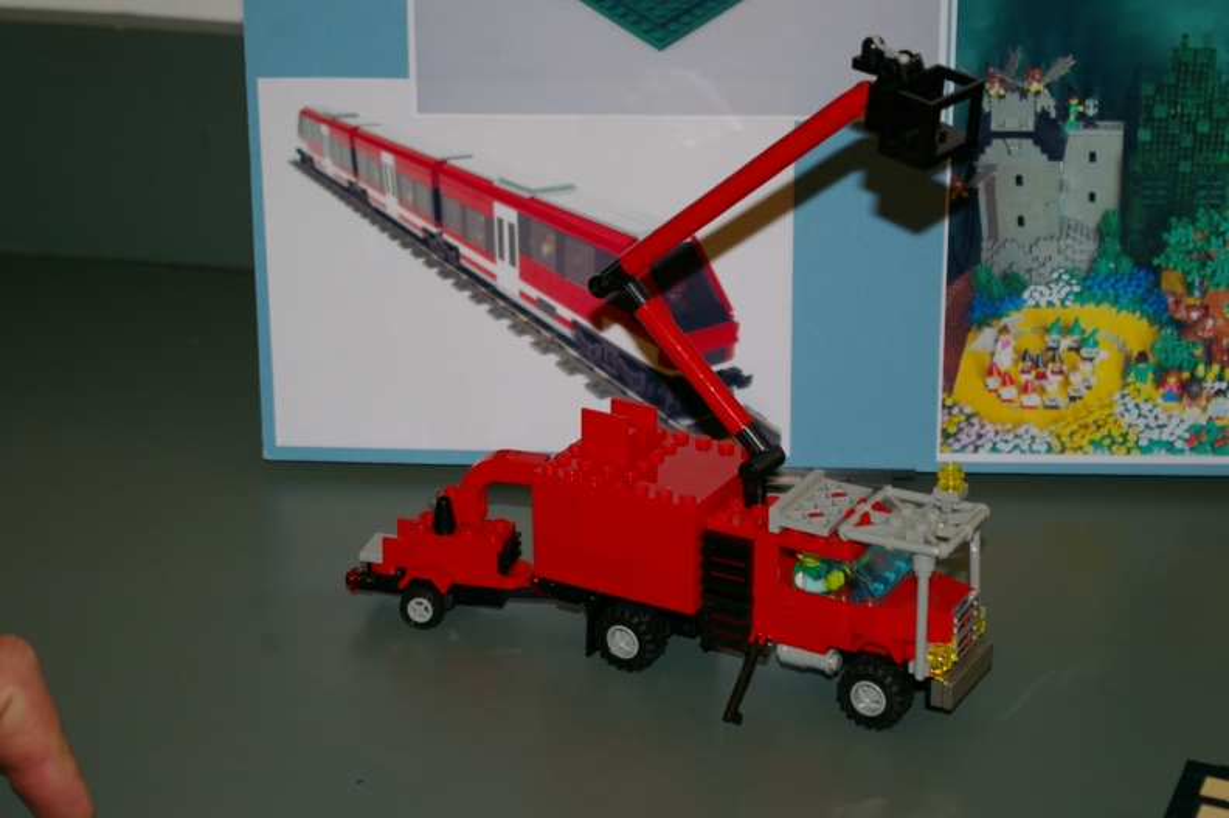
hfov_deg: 27.0
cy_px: 409
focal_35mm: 75
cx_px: 614
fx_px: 2559
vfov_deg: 18.2
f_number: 5.6
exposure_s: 1/60
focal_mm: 50
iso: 400
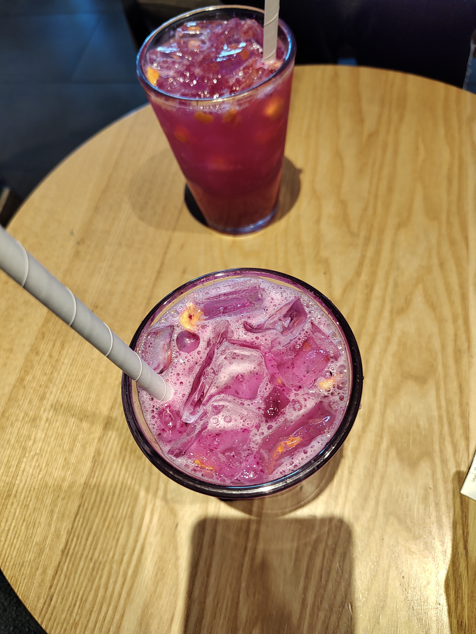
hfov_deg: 58.9
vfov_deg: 73.9
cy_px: 317
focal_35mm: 23
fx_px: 422
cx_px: 238
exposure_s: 1/60
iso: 320
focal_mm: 5.56
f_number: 1.8
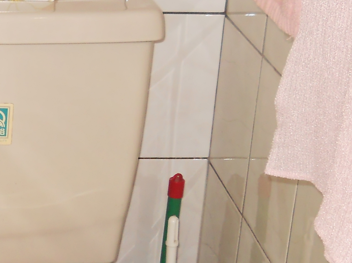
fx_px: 1118
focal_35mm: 110
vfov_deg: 13.4
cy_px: 193
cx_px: -51
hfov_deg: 17.2
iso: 200
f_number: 3.1
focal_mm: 6.72
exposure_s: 1/30
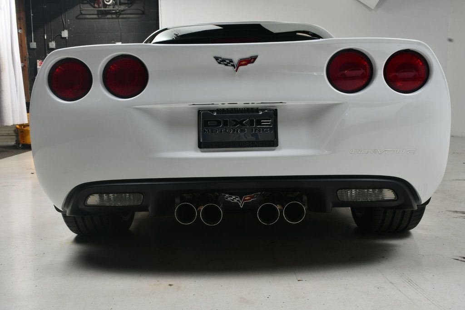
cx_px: 232
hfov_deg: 49.6
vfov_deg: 34.2
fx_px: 504
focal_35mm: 39
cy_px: 155
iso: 100
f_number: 14
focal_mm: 26
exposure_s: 1/160
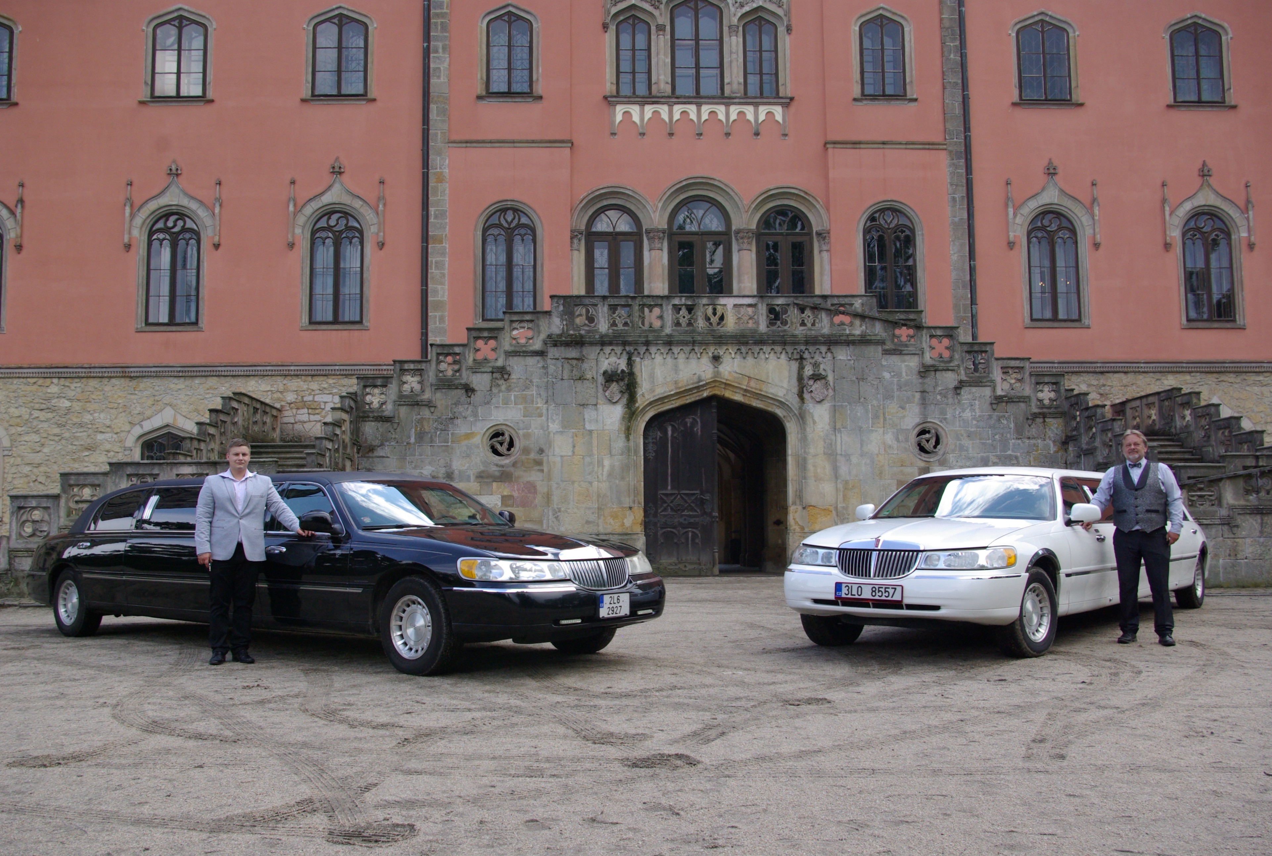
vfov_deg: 41.9
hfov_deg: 59.4
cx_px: 636
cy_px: 428
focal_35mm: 32
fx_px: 1116
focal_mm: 21
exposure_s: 1/320
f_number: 8
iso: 400
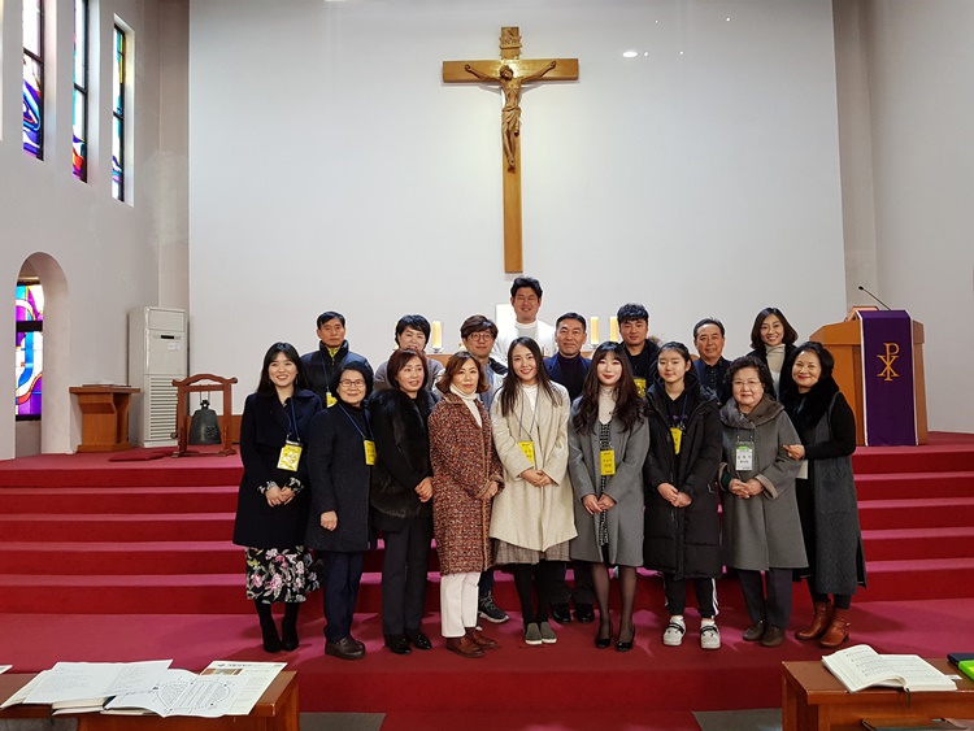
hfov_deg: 67.3
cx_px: 487
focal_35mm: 26
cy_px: 366
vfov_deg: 53.1
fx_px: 732
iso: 200
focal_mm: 4.3
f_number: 1.7
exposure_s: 1/60
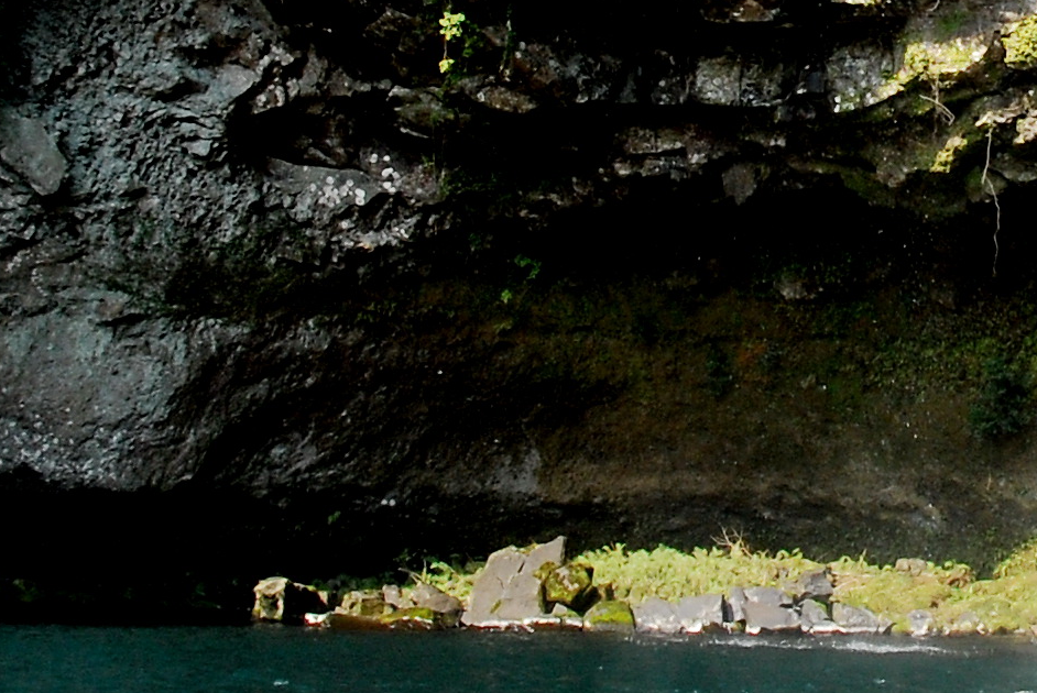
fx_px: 3200
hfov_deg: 18.1
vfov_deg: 12.3
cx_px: 974
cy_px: 38
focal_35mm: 111
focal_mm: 18
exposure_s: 1/250
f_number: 7.1
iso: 320
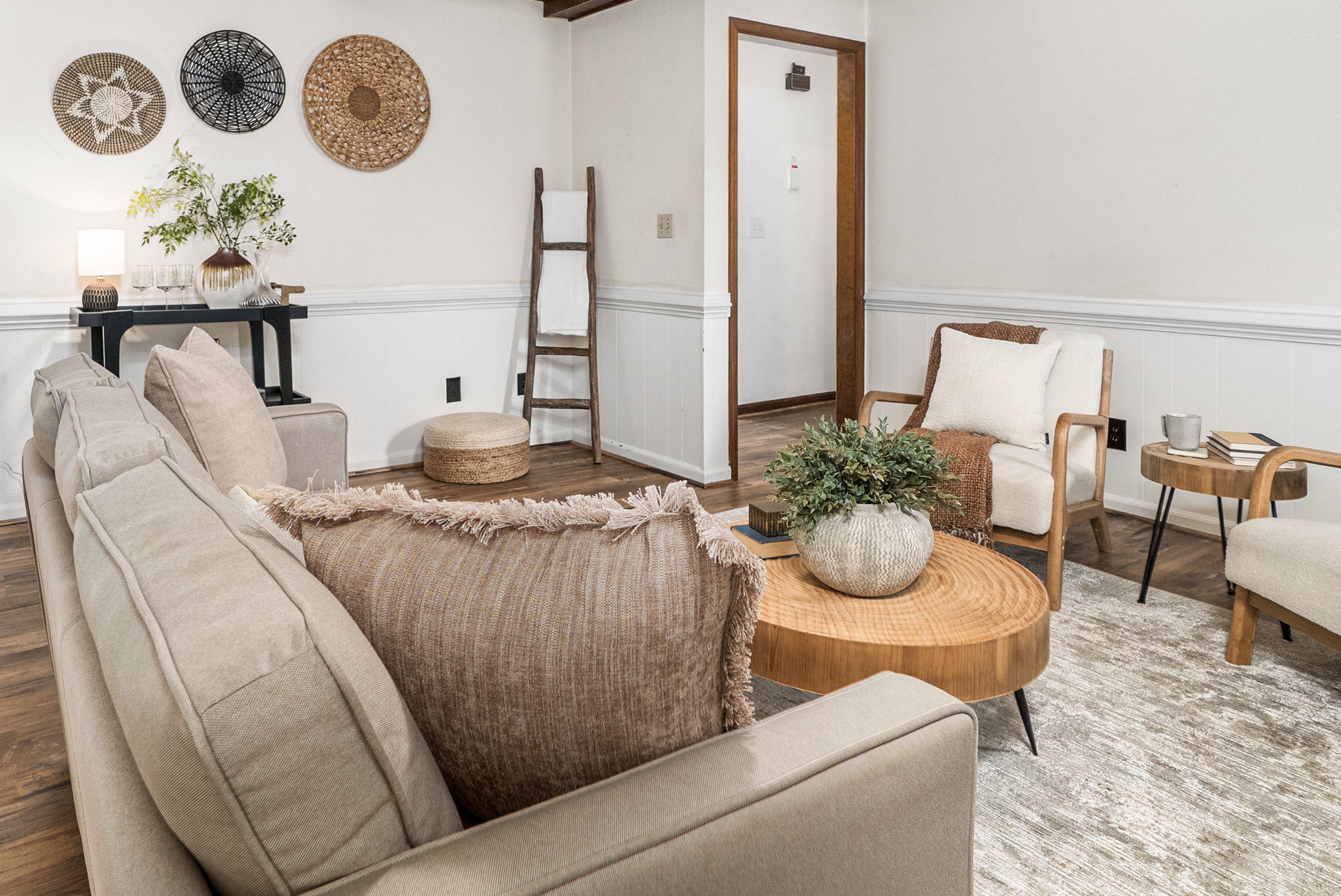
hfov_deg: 73.2
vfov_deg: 51.8
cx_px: 561
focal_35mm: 24
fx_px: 894
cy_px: 275
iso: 500
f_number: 7.1
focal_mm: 16
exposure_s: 1
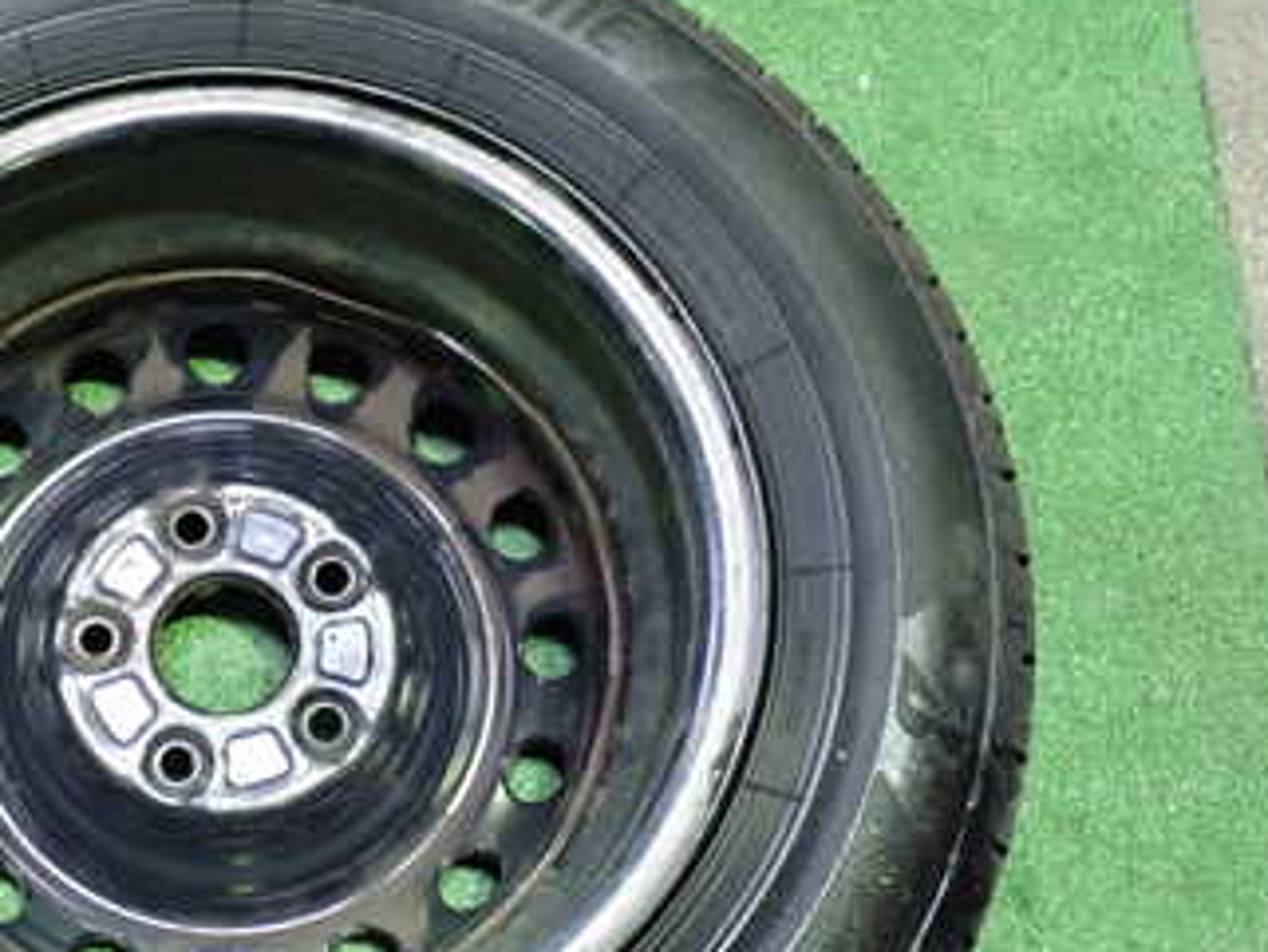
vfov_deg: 26.1
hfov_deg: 32.9
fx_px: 2052
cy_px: 585
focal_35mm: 56
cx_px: 174
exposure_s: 1/25
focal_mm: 5.4
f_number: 2.3
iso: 800
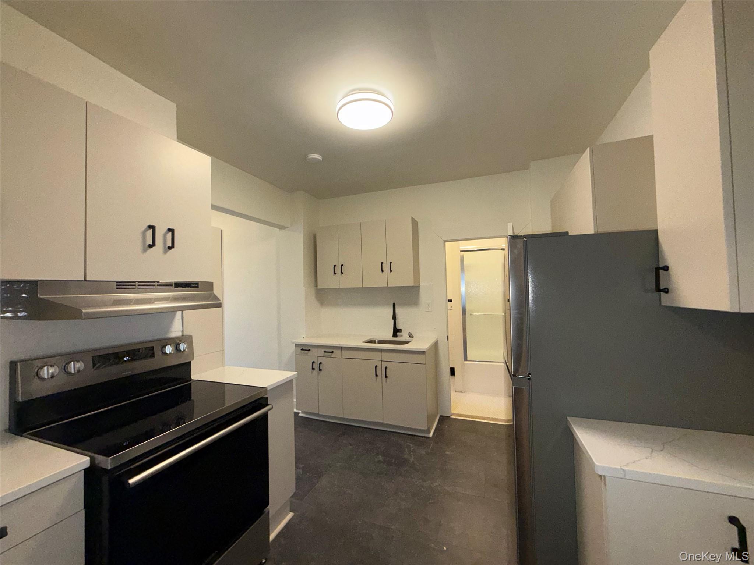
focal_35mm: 14
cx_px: 377
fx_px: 305
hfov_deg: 102.1
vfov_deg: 85.7
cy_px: 282
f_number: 2.2
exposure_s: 1/120
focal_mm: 2.22
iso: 125
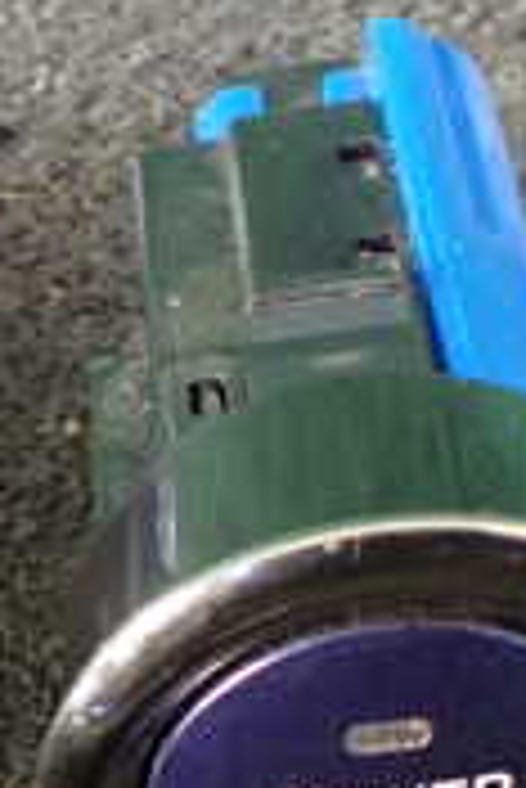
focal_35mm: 107
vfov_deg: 18.2
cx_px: -306
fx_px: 2340
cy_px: 923
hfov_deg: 12.1
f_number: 2.3
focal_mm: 5.4
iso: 800
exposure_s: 1/60
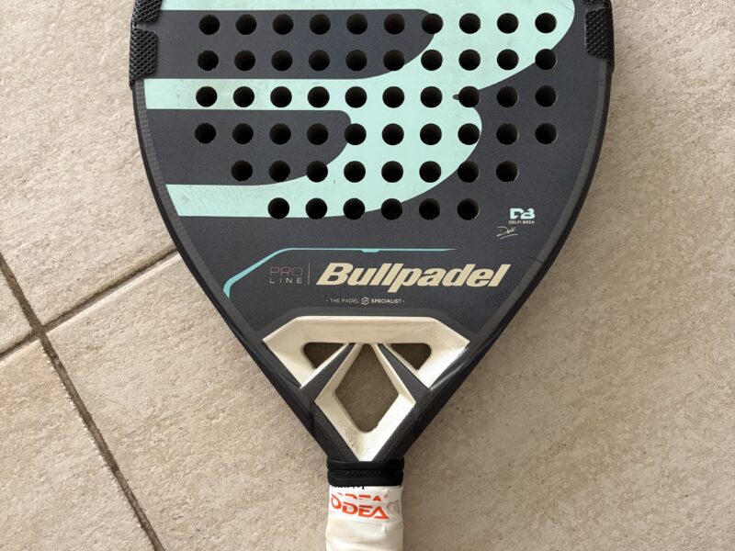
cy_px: 276
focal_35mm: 26
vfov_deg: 53.1
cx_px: 368
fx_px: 552
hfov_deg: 67.3
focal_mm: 5.96
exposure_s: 1/60
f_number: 1.6
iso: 500
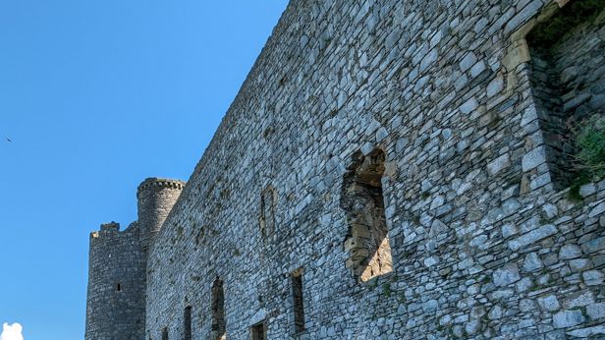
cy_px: 300
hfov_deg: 63.3
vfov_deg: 37.7
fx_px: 465
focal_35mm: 29
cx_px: 173
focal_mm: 2.35
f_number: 2.2
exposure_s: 1/1256
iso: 51
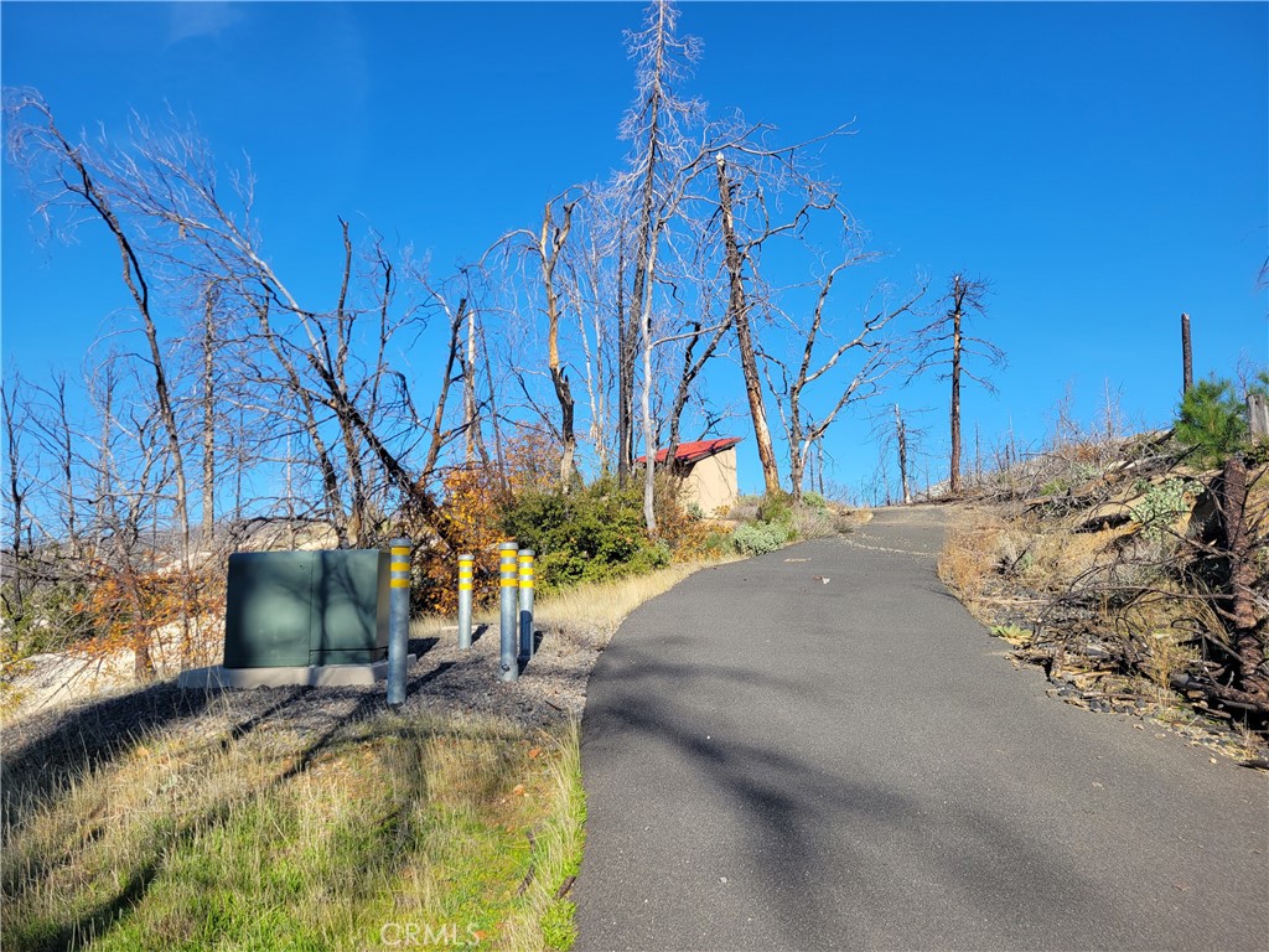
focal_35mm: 26
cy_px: 476
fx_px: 953
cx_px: 634
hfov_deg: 67.3
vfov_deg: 53.1
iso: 40
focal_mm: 5.4
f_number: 1.8
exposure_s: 1/2010
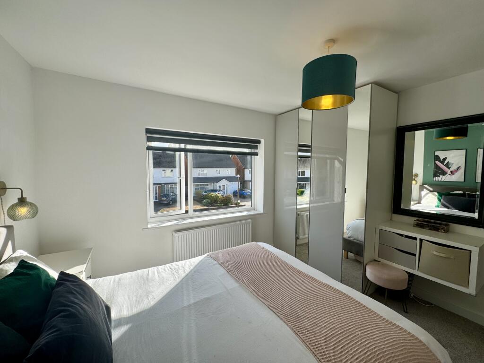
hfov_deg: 102.1
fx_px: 196
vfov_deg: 85.7
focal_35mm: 14
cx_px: 242
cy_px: 182
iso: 40
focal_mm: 2.22
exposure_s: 1/587
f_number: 2.2
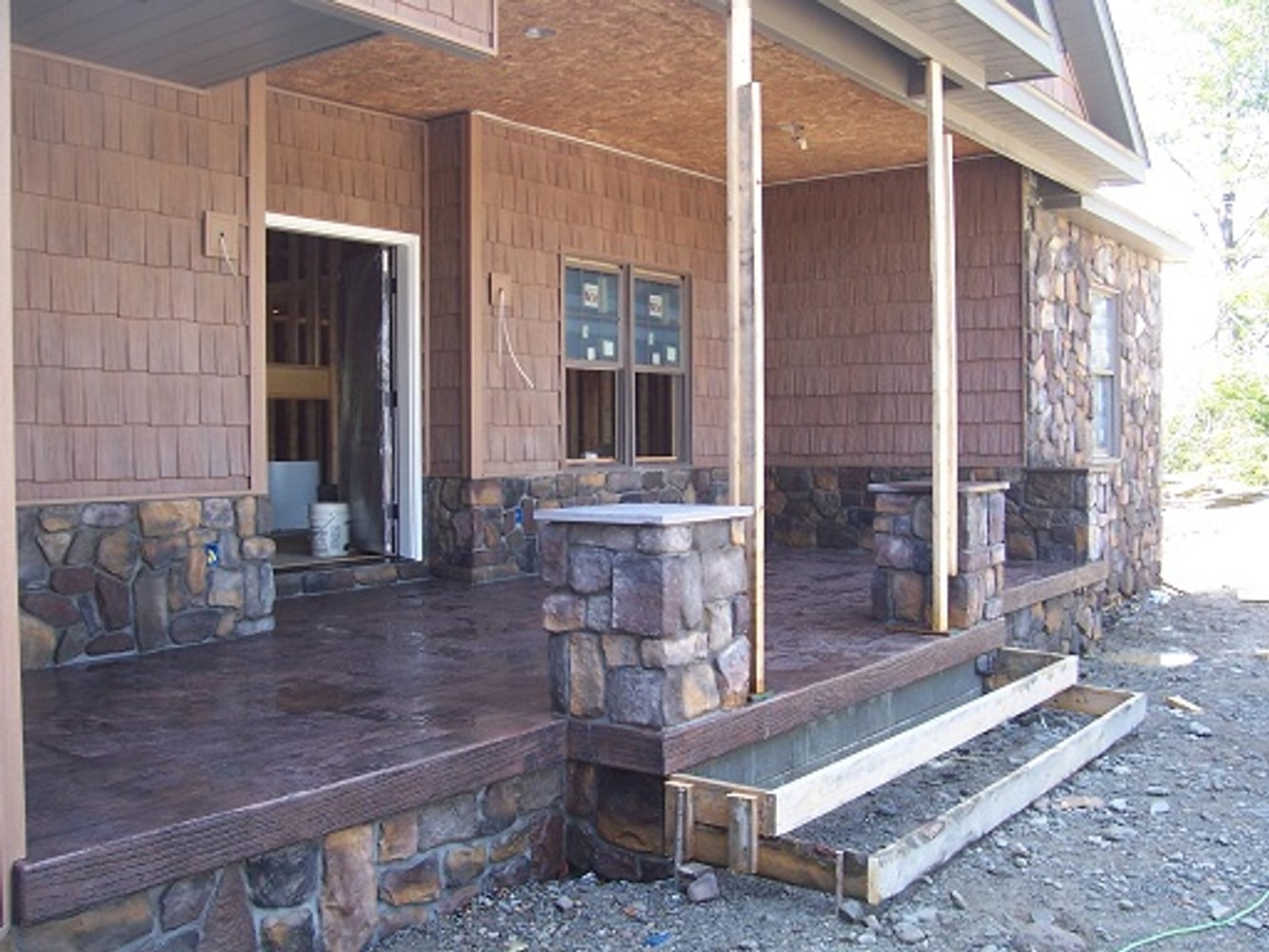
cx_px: 634
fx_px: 1247
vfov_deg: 41.8
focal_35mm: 34
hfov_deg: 54.0
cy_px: 476
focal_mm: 5.6
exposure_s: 1/60
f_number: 2.7
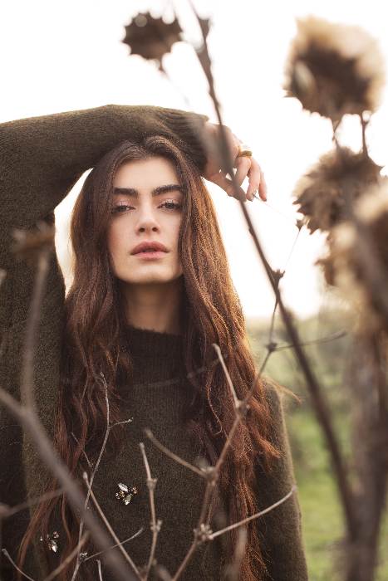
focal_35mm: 50
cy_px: 290
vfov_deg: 39.6
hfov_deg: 27.0
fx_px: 808
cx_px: 194
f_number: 3.5
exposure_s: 1/160
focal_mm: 50
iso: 100
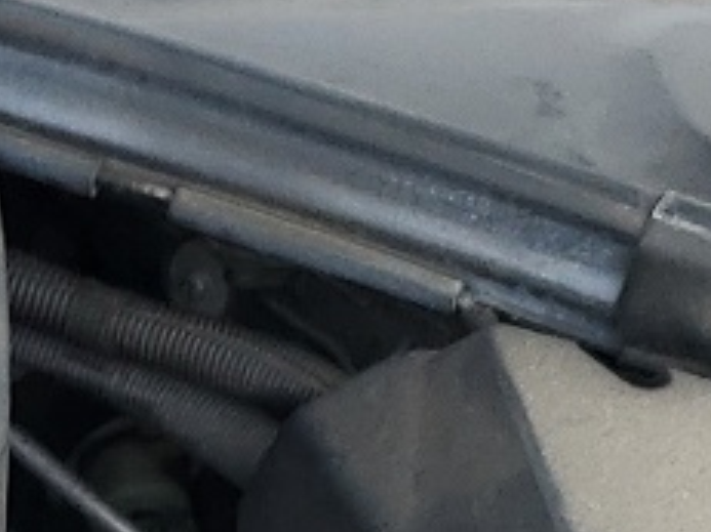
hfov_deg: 10.3
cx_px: -609
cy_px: 1479
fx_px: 3695
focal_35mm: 180
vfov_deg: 7.4
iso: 50
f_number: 1.5
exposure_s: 1/526
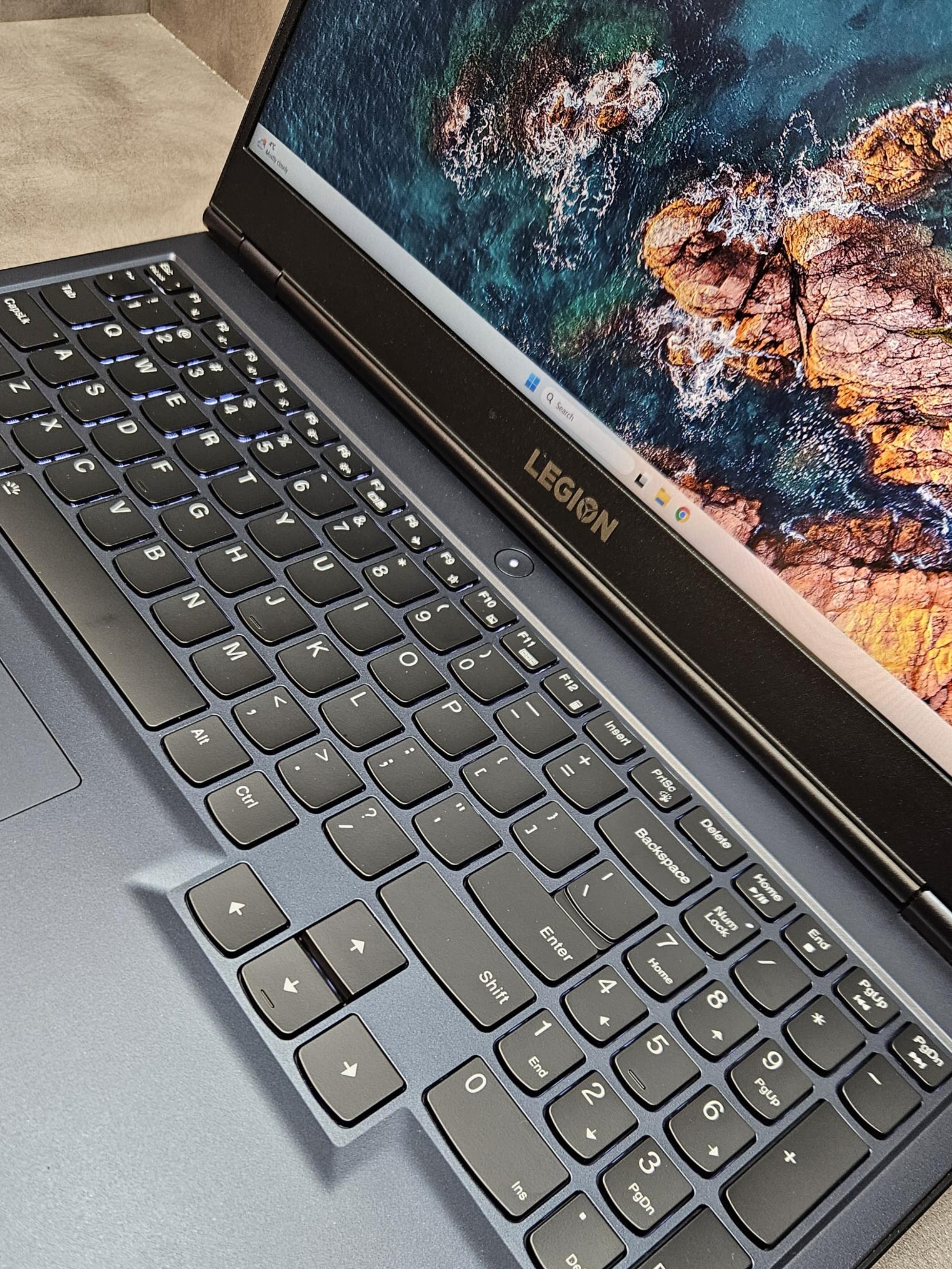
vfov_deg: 61.0
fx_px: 1063
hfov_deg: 48.1
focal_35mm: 29
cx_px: 404
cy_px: 773
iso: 200
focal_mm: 5.4
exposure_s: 1/100
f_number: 1.8
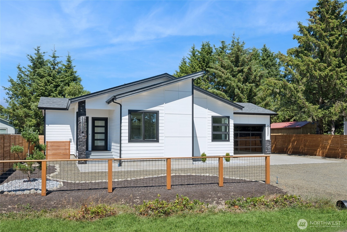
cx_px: 174
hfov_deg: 61.9
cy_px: 116
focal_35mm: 30
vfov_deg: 43.6
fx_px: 289
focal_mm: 30
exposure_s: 1/160
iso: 200
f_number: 11
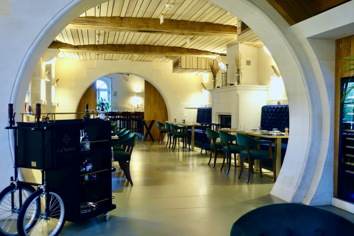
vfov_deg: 38.9
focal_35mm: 34
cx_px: 177
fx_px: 334
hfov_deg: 55.8
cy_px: 118
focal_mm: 12.48
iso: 800
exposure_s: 1/30
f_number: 2.8
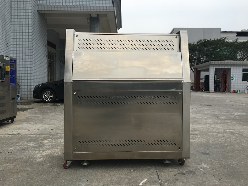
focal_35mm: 29
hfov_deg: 61.7
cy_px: 93
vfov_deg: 48.2
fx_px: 208
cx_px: 124
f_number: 2.2
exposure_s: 1/1115
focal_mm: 4.15
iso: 25
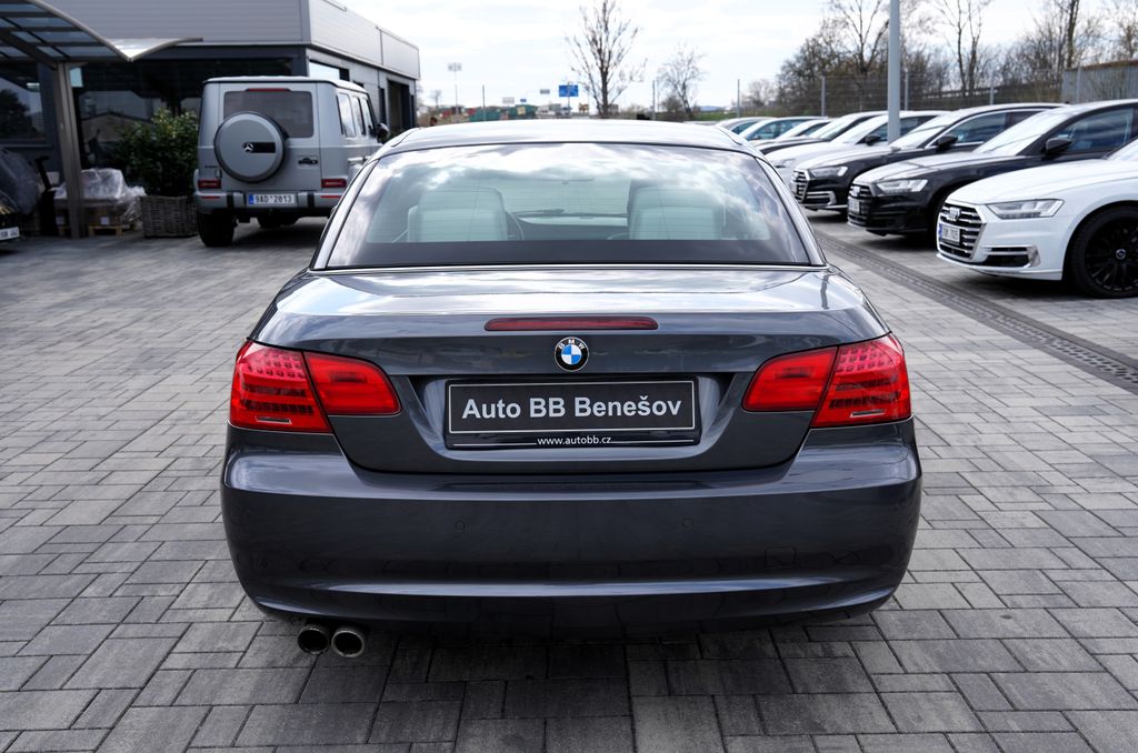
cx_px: 569
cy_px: 376
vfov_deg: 36.7
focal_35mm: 36
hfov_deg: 53.2
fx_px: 1136
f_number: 6.3
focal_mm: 36
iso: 100
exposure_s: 1/200
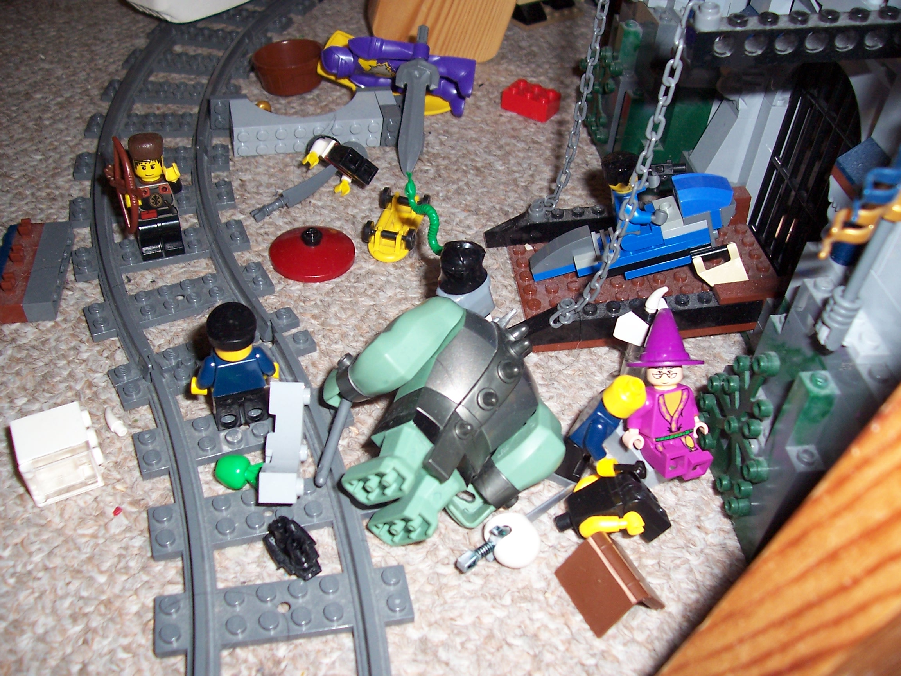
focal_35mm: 34
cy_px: 338
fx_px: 885
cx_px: 450
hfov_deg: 54.0
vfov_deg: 41.8
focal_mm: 5.6
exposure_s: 1/60
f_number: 2.7
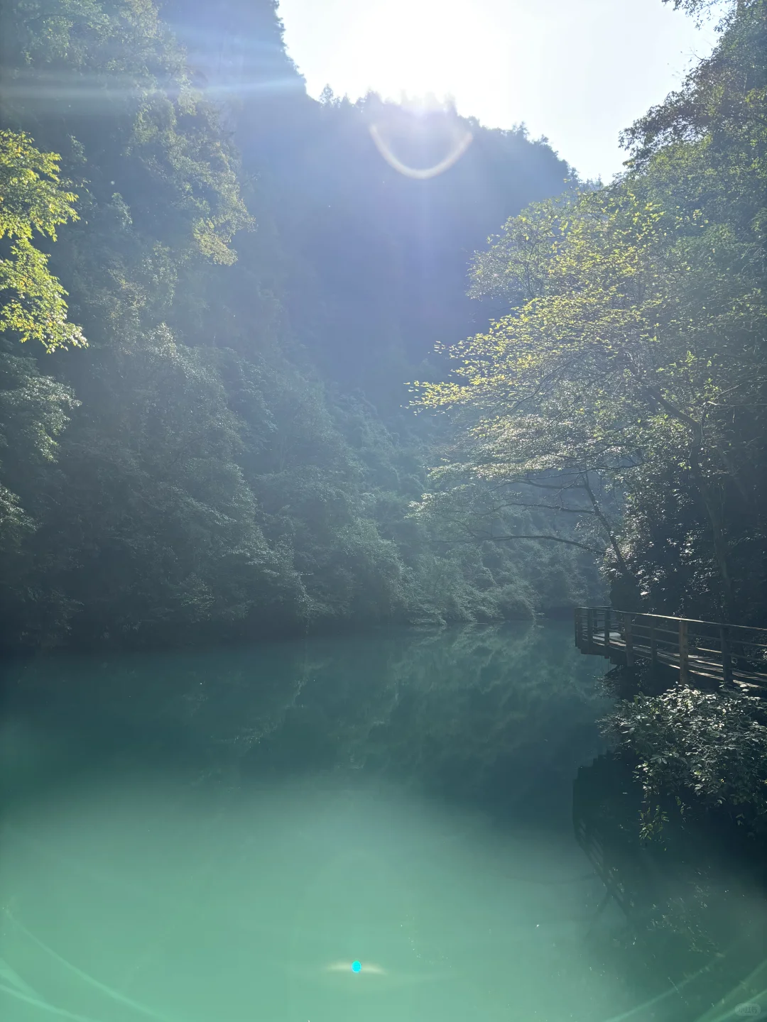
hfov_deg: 53.1
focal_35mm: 26
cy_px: 511
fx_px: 768
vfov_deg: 67.3
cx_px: 384
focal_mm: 5.96
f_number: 1.6
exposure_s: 1/571
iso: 50
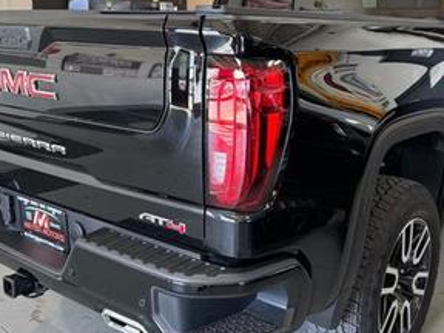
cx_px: 233
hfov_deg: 44.8
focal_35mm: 42
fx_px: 539
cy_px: 145
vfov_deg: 34.3
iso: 125
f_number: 1.78
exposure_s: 1/60
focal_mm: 6.76
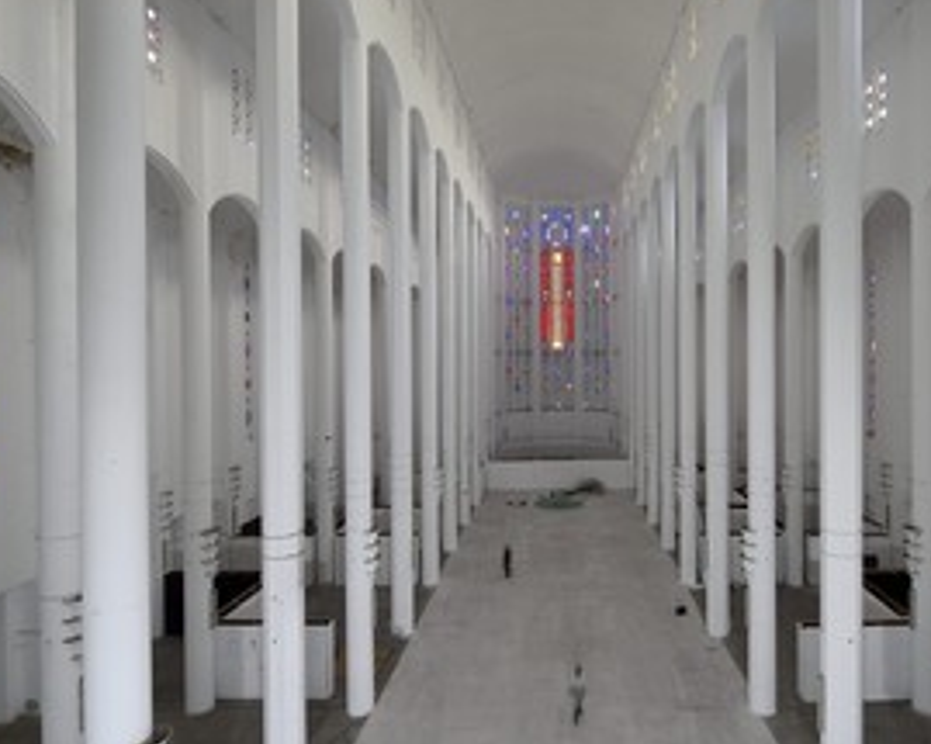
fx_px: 606
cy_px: 325
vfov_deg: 62.9
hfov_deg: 74.1
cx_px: 568
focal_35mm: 22
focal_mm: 15
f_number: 7.1
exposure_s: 1/2.5
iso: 200
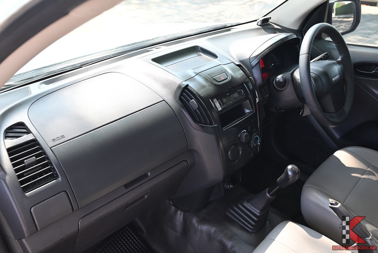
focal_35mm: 30
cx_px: 189
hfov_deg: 62.8
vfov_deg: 44.3
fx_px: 310
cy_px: 126
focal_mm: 29.5
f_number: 6.7
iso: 400
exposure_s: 1/45
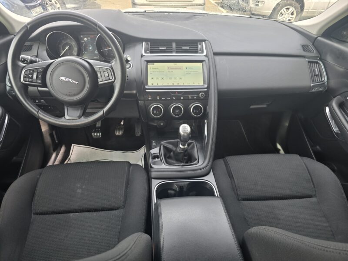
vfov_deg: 58.9
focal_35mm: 23
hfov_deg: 73.9
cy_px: 130
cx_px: 174
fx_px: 231
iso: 40
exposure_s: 1/180
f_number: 1.7
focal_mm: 6.3
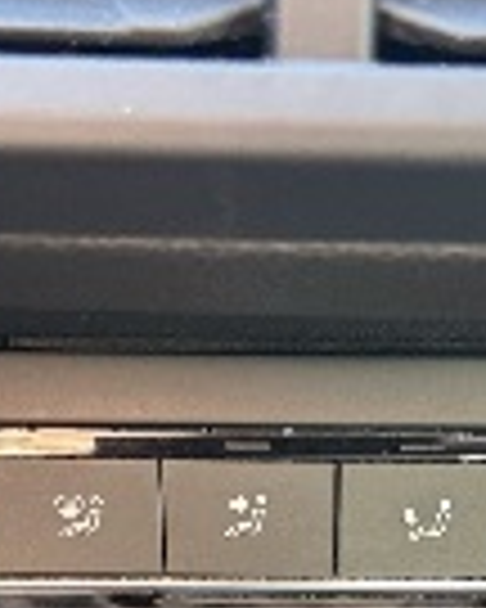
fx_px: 1402
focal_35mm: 78
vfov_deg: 23.3
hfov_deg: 19.6
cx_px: 292
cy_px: 631
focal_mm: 5.7
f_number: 1.5
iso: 200
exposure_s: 1/57
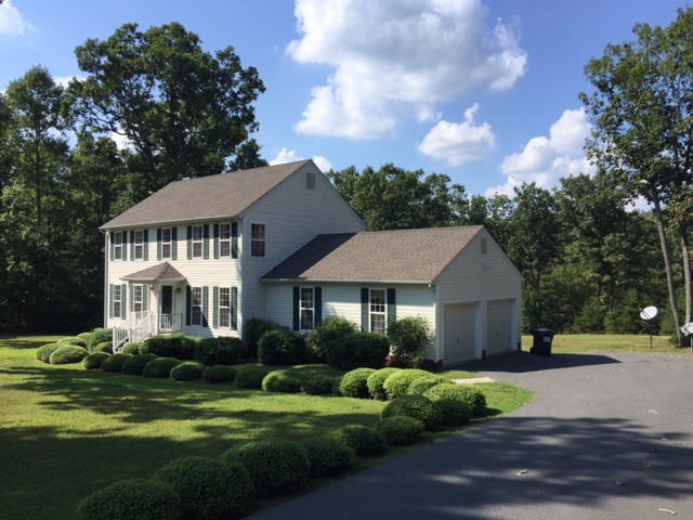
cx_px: 346
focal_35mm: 29
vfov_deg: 48.2
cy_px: 260
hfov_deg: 61.7
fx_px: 581
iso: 32
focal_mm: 4.15
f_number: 2.2
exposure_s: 1/1980
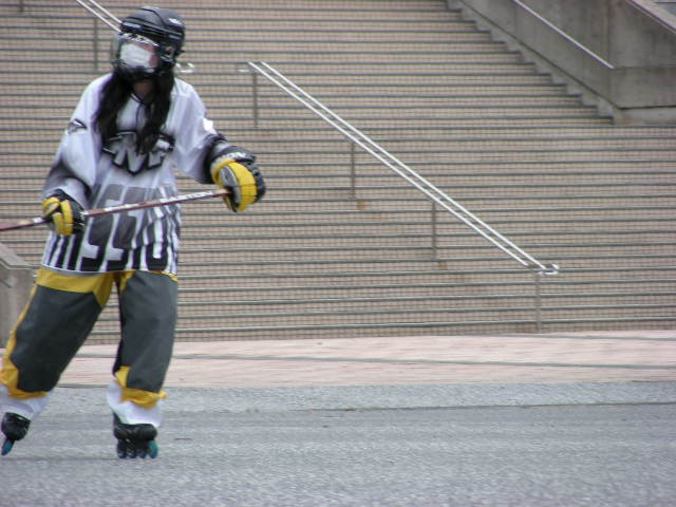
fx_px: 7421
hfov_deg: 5.2
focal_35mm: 380
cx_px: 338
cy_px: 254
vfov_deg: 3.9
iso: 50
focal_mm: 63.3
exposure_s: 1/300
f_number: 4
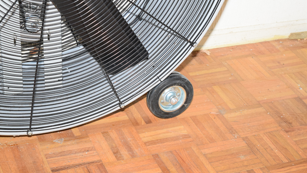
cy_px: 91
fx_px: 712
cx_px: 152
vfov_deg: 13.8
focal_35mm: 88
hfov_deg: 24.3
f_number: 5.6
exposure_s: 1/60
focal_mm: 55
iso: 3200
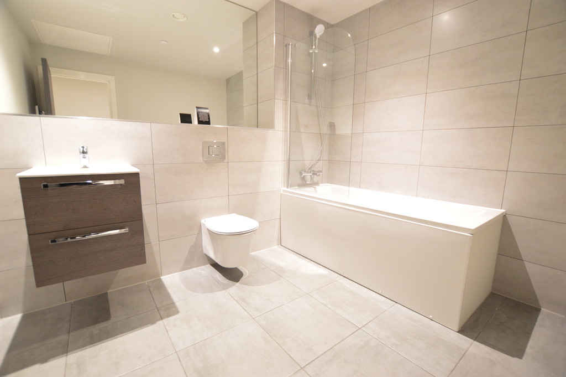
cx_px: 283
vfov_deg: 77.2
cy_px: 188
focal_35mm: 15
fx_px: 236
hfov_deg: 100.4
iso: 1250
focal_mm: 10
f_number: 3.5
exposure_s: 1/15
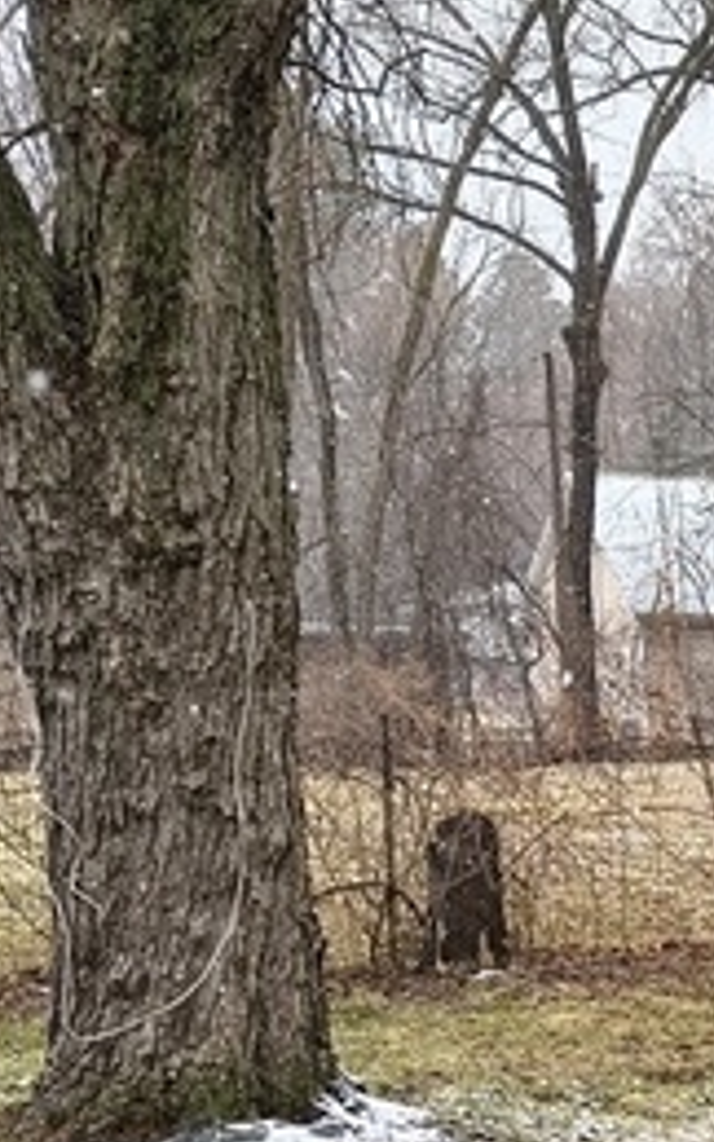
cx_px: 1573
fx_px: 3298
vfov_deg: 19.2
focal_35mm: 106
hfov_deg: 10.9
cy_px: 1093
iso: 101
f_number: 1.8
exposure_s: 1/542
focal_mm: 5.56
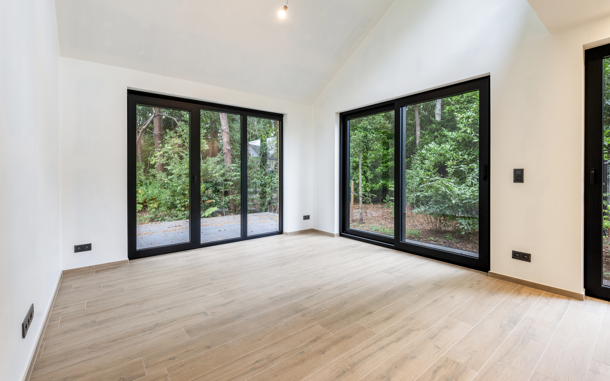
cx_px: 311
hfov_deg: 97.8
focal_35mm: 16
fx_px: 266
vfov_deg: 71.2
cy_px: 177
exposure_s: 1/6
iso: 250
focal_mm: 15
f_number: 8
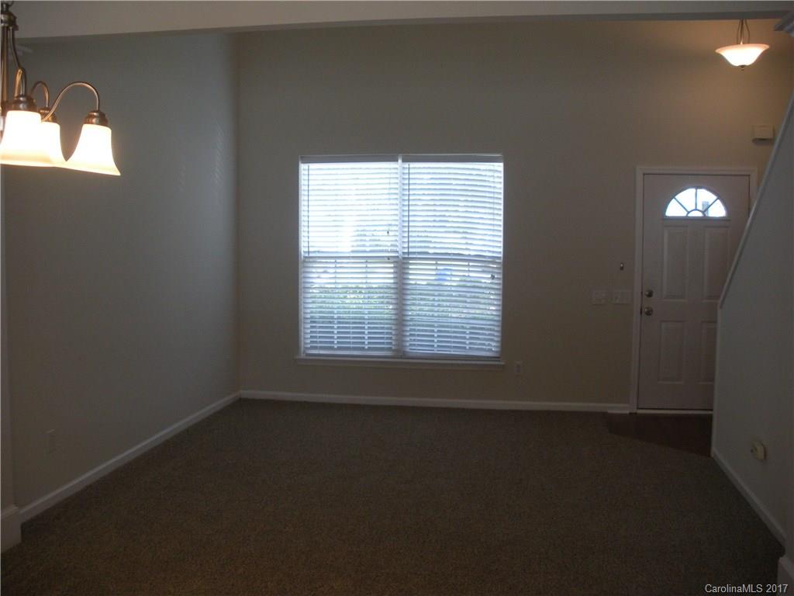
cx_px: 397
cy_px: 298
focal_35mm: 36
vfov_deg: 39.7
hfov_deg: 51.4
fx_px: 826
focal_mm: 6.3
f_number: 3.5
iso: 183
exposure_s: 1/59
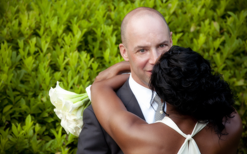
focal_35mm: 161
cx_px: 124
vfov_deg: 8.2
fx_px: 1080
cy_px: 75
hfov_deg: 13.0
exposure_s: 1/50
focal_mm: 105
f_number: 5.6
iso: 800
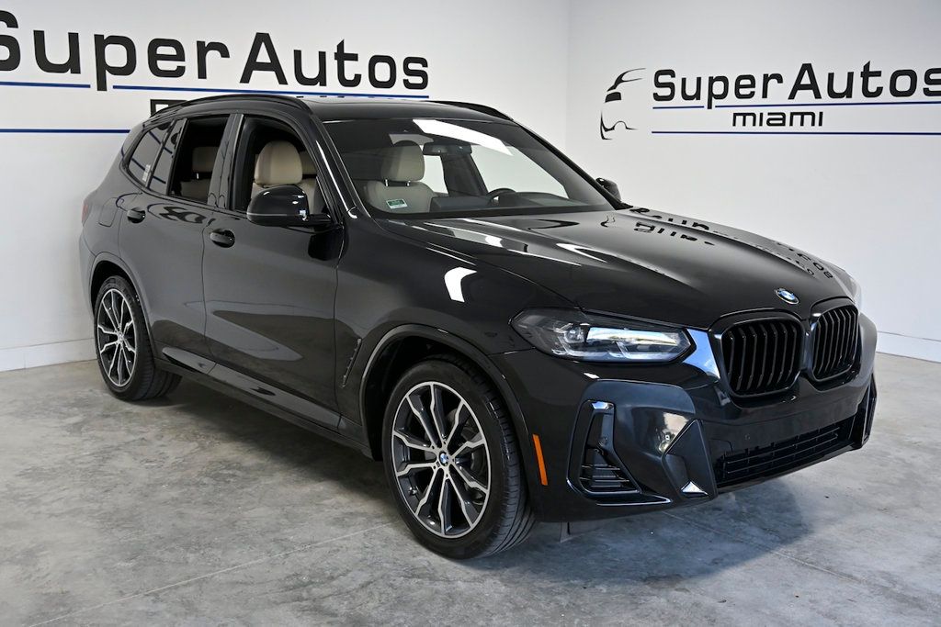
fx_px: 993
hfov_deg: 50.7
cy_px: 314
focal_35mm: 38
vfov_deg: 35.1
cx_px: 470
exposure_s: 1/800
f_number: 5
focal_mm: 38
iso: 2000
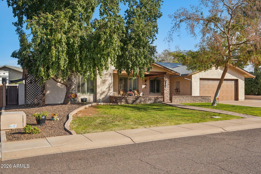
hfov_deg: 57.2
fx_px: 239
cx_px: 130
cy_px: 87
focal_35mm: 33
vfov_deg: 40.0
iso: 400
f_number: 8
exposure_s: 1/640
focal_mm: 33
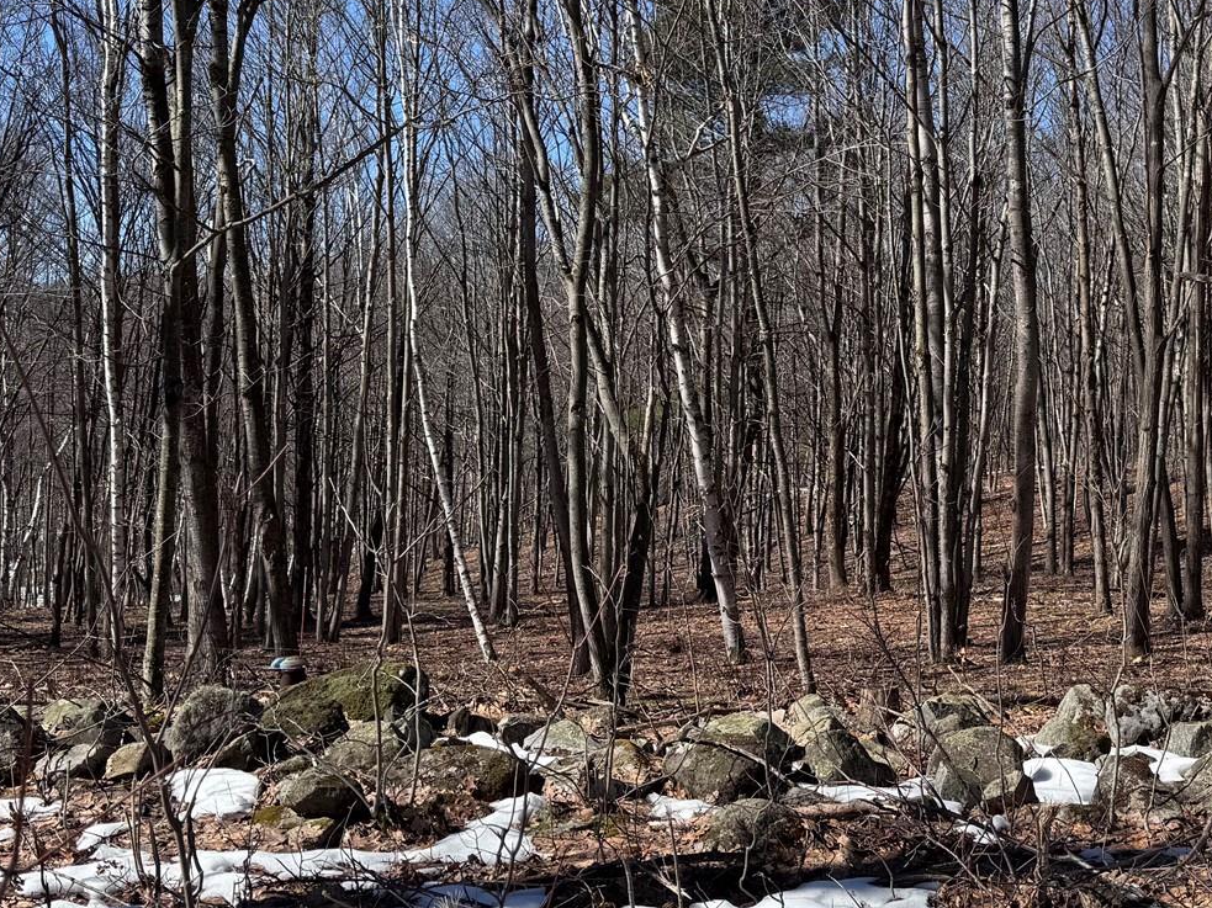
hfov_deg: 37.5
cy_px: 395
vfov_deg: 29.1
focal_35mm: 50
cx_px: 874
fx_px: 1750
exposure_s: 1/3096
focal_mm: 6.76
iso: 80
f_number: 1.78
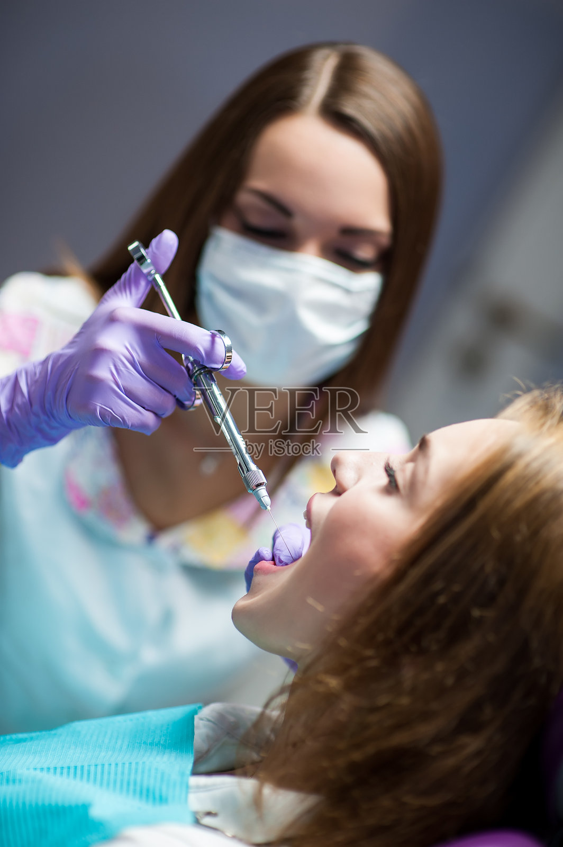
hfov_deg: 16.0
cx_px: 282
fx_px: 1997
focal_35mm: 85
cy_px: 424
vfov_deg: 23.9
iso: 200
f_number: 1.6
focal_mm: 85
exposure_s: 1/200
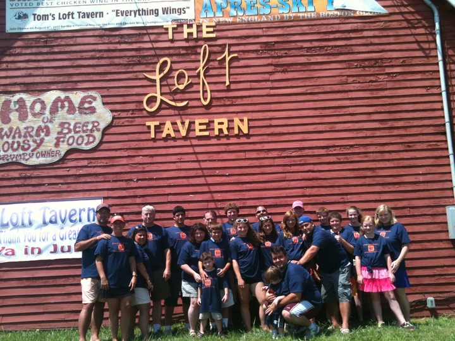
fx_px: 460
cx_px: 228
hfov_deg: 52.6
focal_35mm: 35
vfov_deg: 40.7
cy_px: 170
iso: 64
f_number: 2.8
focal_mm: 3.85
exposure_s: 1/896
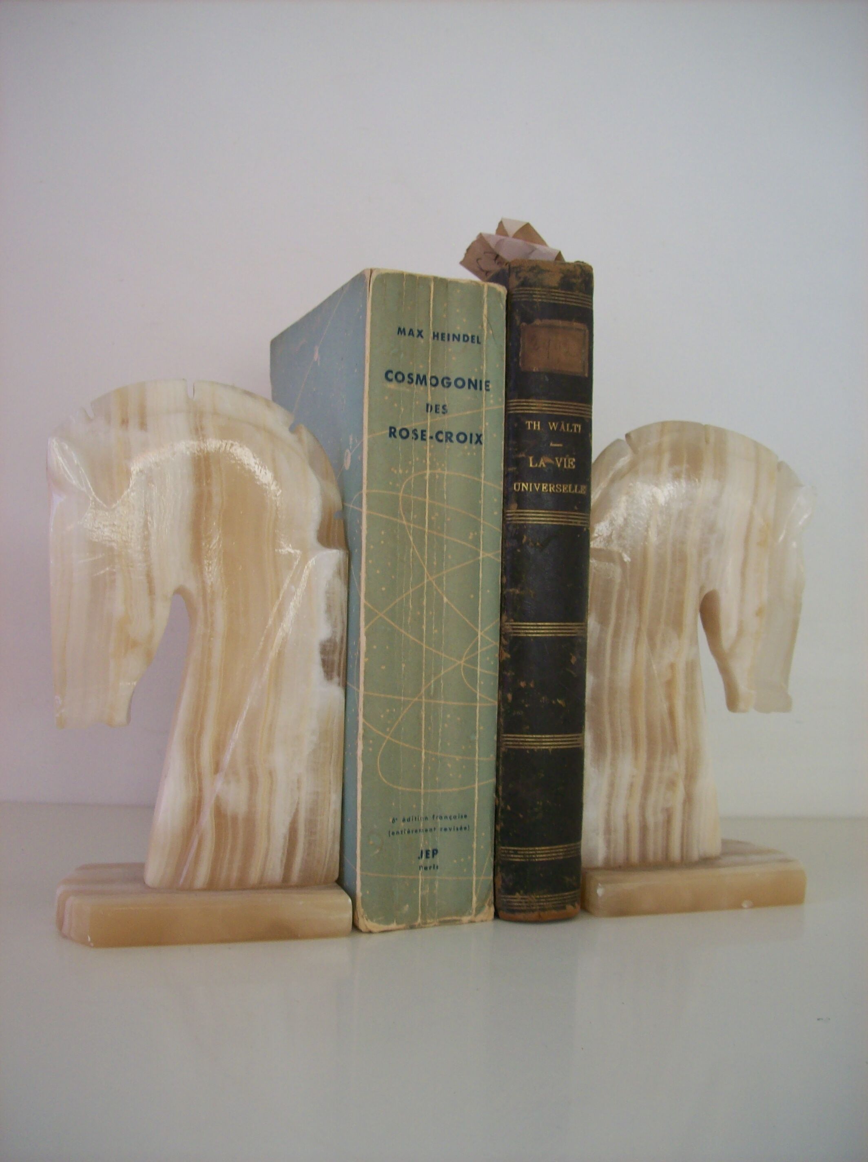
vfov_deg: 51.4
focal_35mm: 36
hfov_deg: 39.6
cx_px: 434
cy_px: 581
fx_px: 1207
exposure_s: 1/83.3
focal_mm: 6
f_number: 2.7
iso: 80
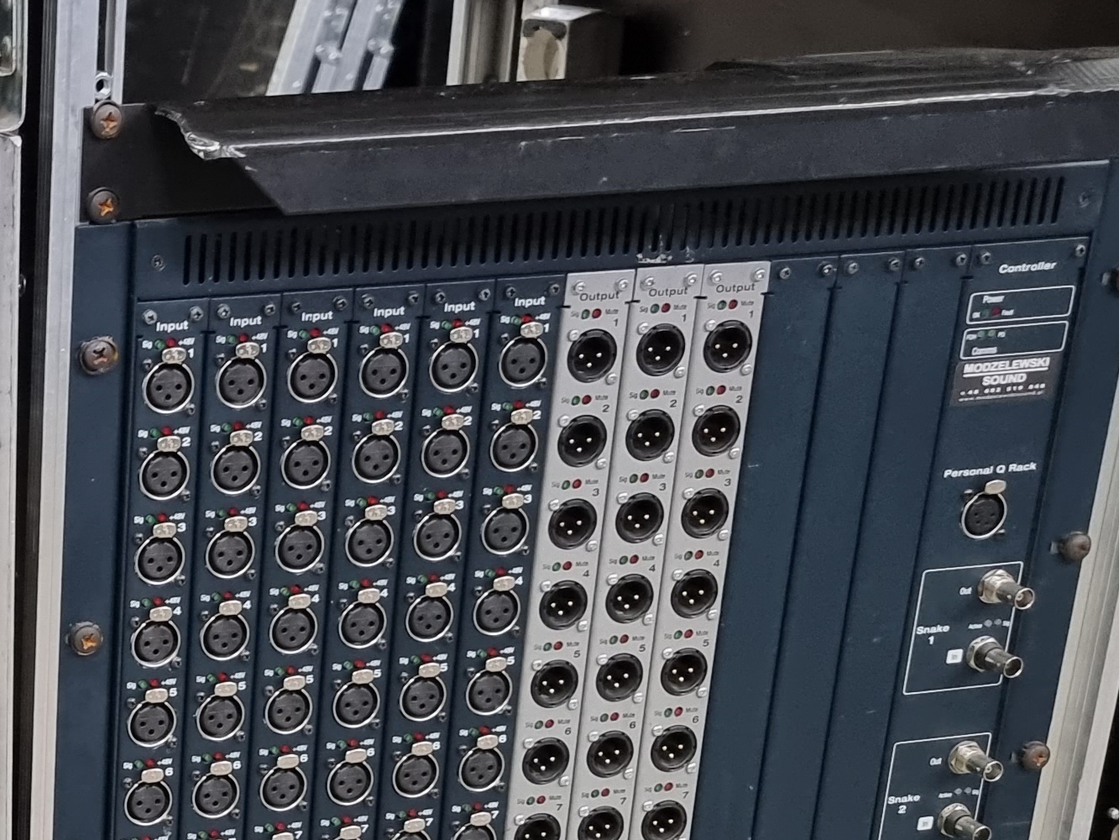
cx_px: -336
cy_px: 632
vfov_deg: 20.3
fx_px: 2328
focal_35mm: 72
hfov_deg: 23.8
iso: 640
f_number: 1.8
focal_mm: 6.7
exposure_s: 1/33
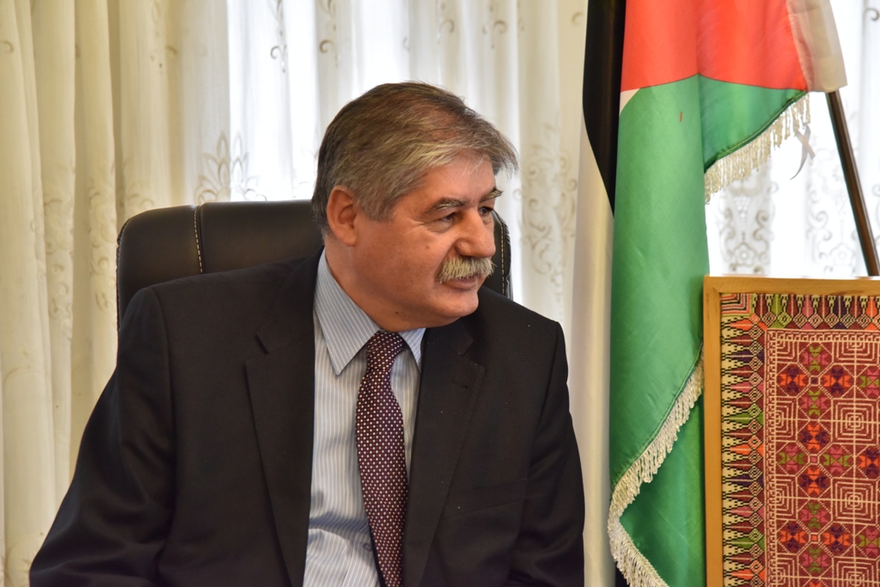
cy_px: 294
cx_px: 440
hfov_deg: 17.1
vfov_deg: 11.4
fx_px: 2934
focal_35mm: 120
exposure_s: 1/160
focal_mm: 120
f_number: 6.3
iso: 2500
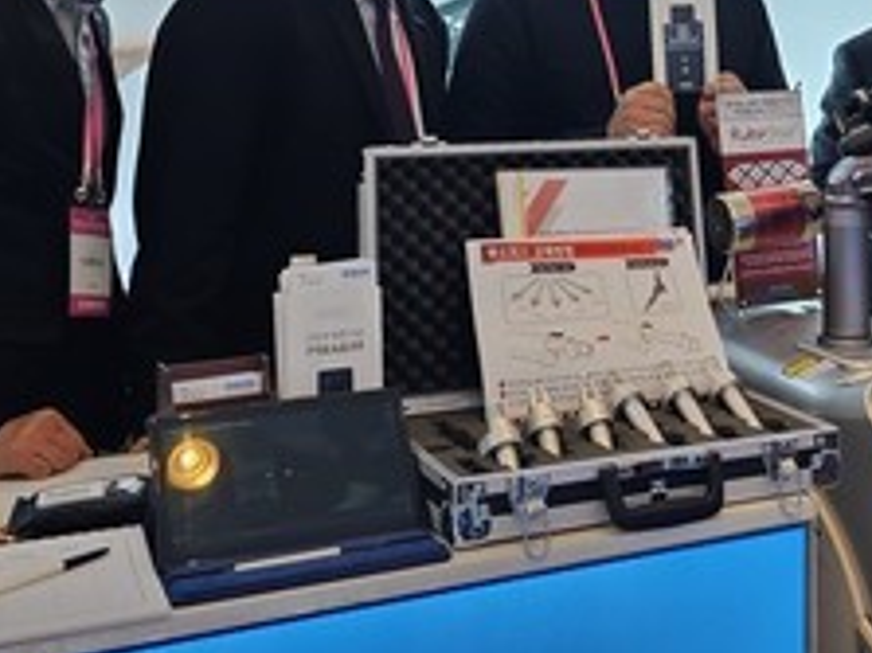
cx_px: 719
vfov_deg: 22.0
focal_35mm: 62
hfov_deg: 30.3
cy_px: -109
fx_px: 1561
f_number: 1.7
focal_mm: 6.3
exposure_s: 1/120
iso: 50
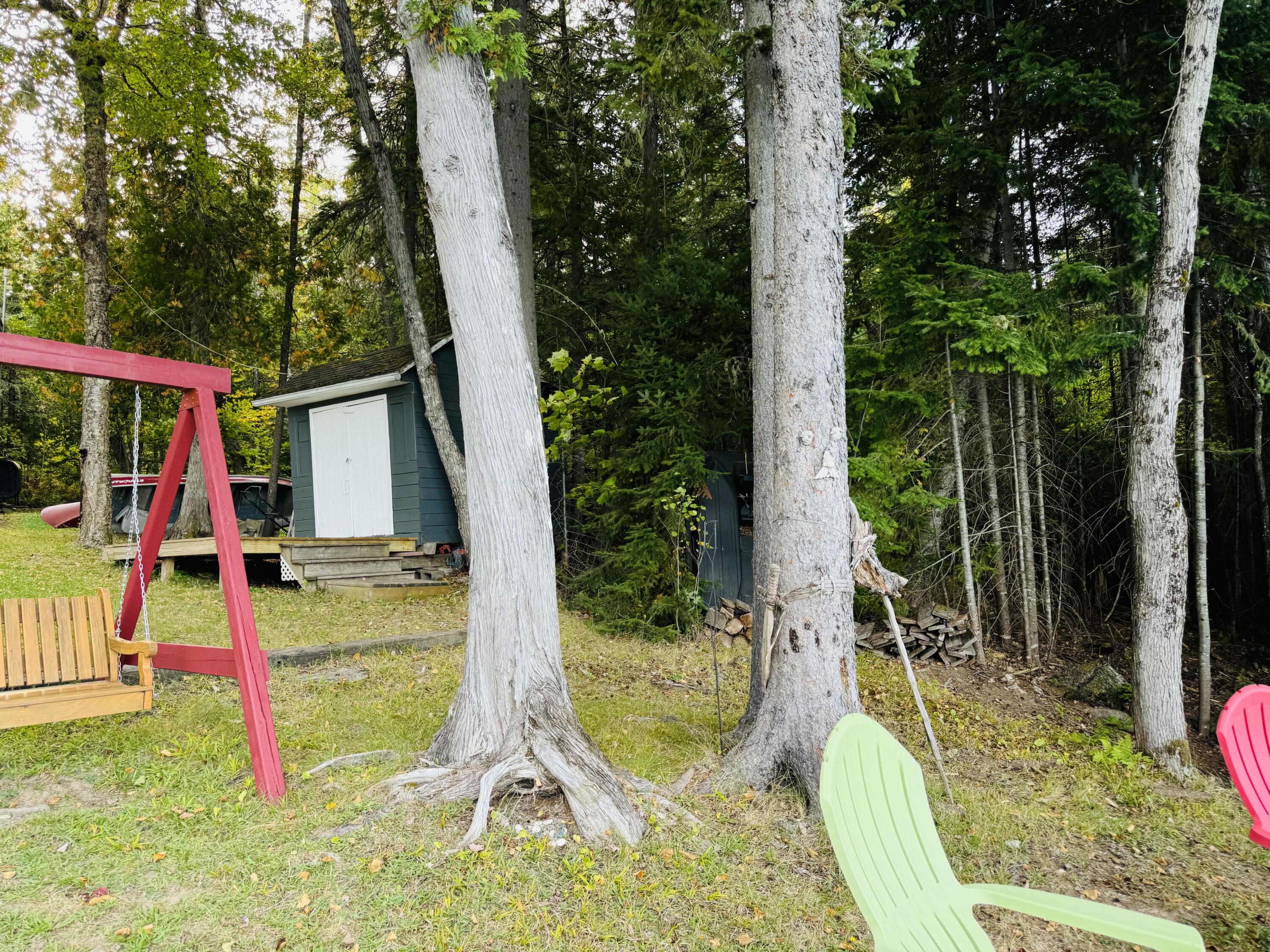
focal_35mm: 24
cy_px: 476
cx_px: 635
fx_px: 881
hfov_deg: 71.6
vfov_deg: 56.8
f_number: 1.78
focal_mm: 6.76
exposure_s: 1/121
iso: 64
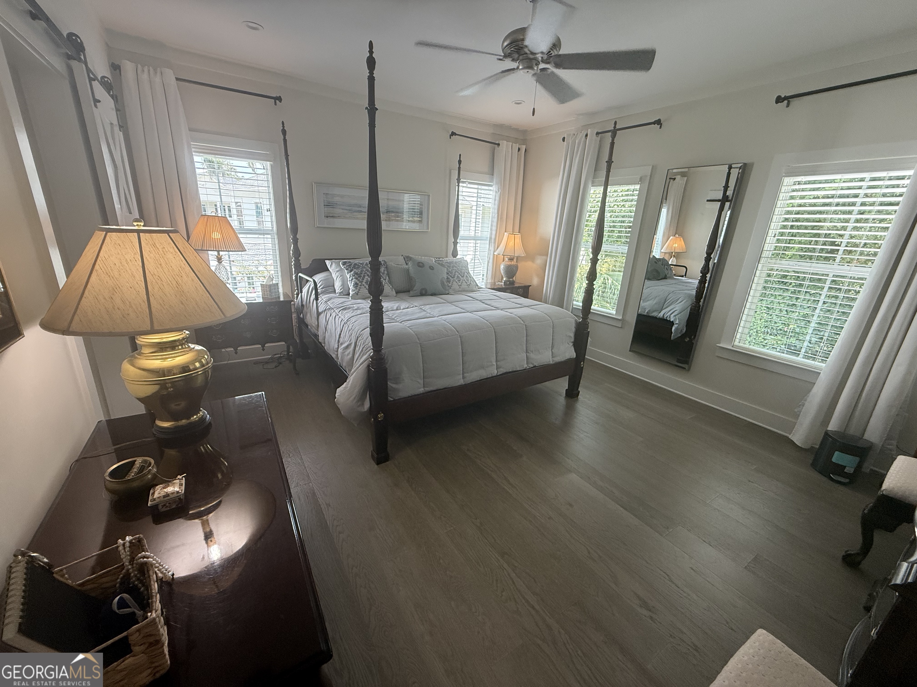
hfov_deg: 102.1
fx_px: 371
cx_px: 458
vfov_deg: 85.7
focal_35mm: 14
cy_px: 344
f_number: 2.2
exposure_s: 1/120
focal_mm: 2.22
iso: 200
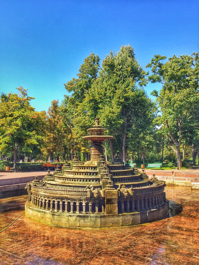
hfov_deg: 48.2
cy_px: 132
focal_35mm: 29
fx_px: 222
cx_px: 100
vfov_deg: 61.7
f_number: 2.2
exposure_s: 1/520
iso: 32
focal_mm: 4.15
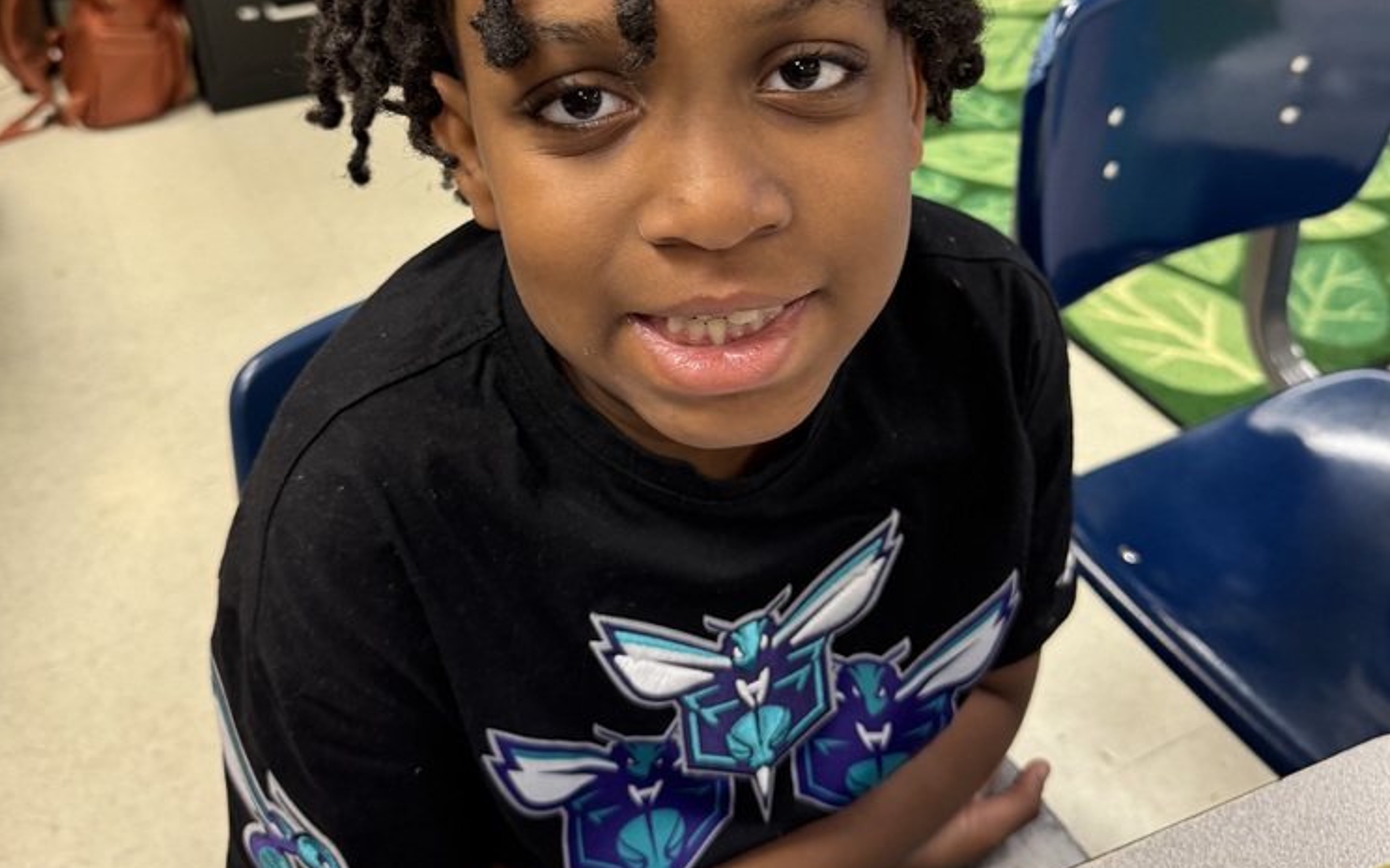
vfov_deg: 35.6
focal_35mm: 35
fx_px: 1326
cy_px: 235
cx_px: 702
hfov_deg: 55.3
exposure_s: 1/60
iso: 200
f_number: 1.78
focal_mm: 6.76
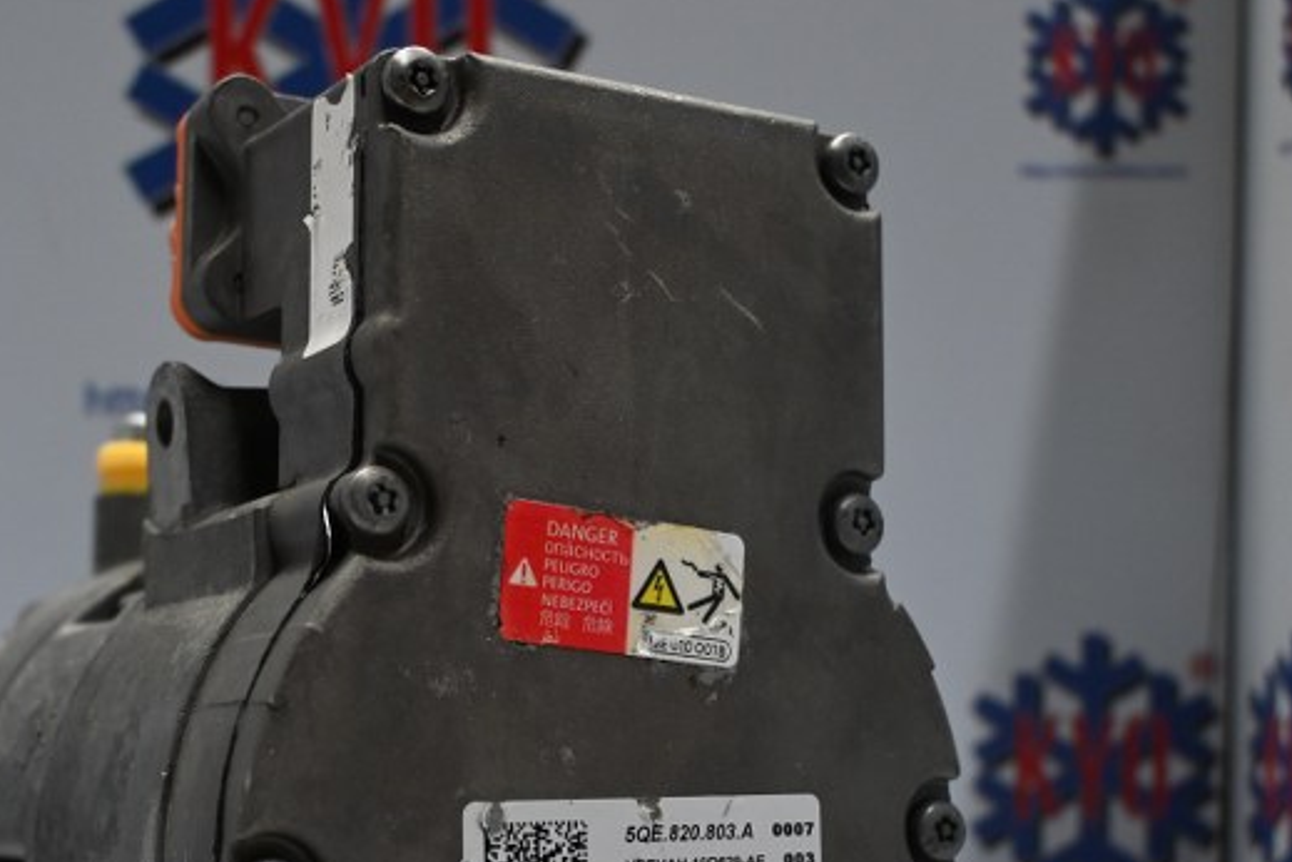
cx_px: 495
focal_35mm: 58
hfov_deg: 34.5
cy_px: 646
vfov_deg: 23.2
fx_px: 2073
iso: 1000
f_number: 4.2
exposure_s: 1/125
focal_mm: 25
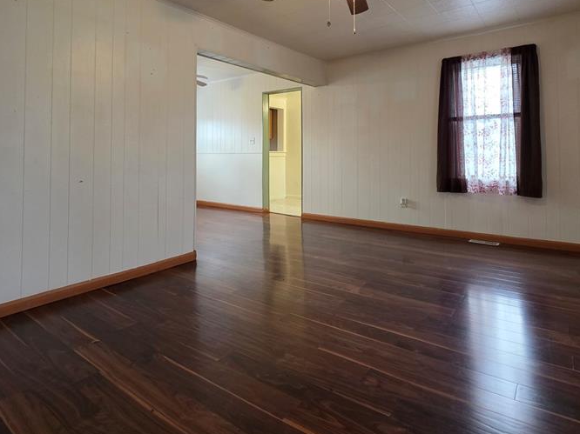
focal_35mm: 20
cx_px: 290
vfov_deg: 64.3
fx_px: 335
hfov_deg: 81.8
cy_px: 147
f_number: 1.9
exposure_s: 1/60
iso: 400
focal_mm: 2.2
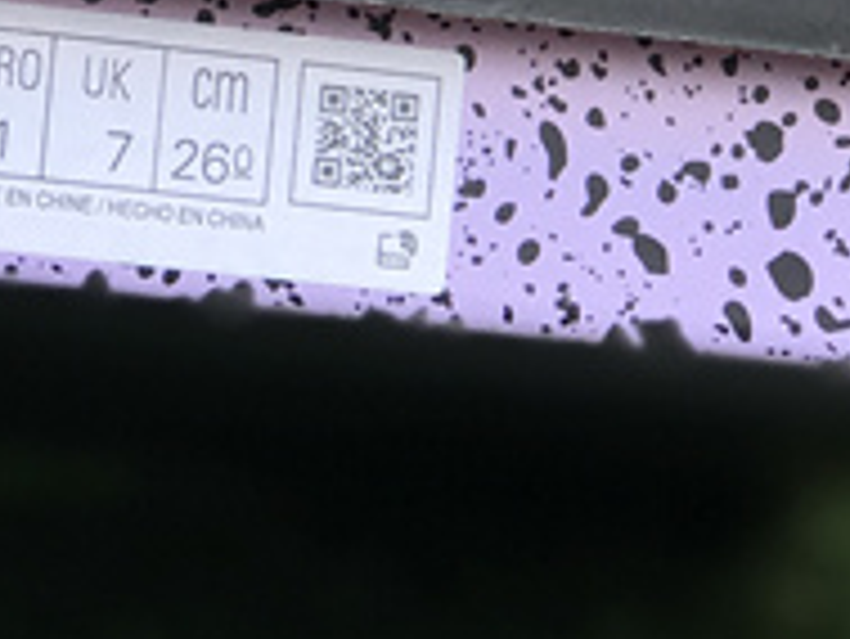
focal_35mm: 223
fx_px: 5479
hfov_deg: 8.8
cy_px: 7
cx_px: 18
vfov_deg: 6.6
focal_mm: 6.6
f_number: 2.8
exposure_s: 1/241
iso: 20
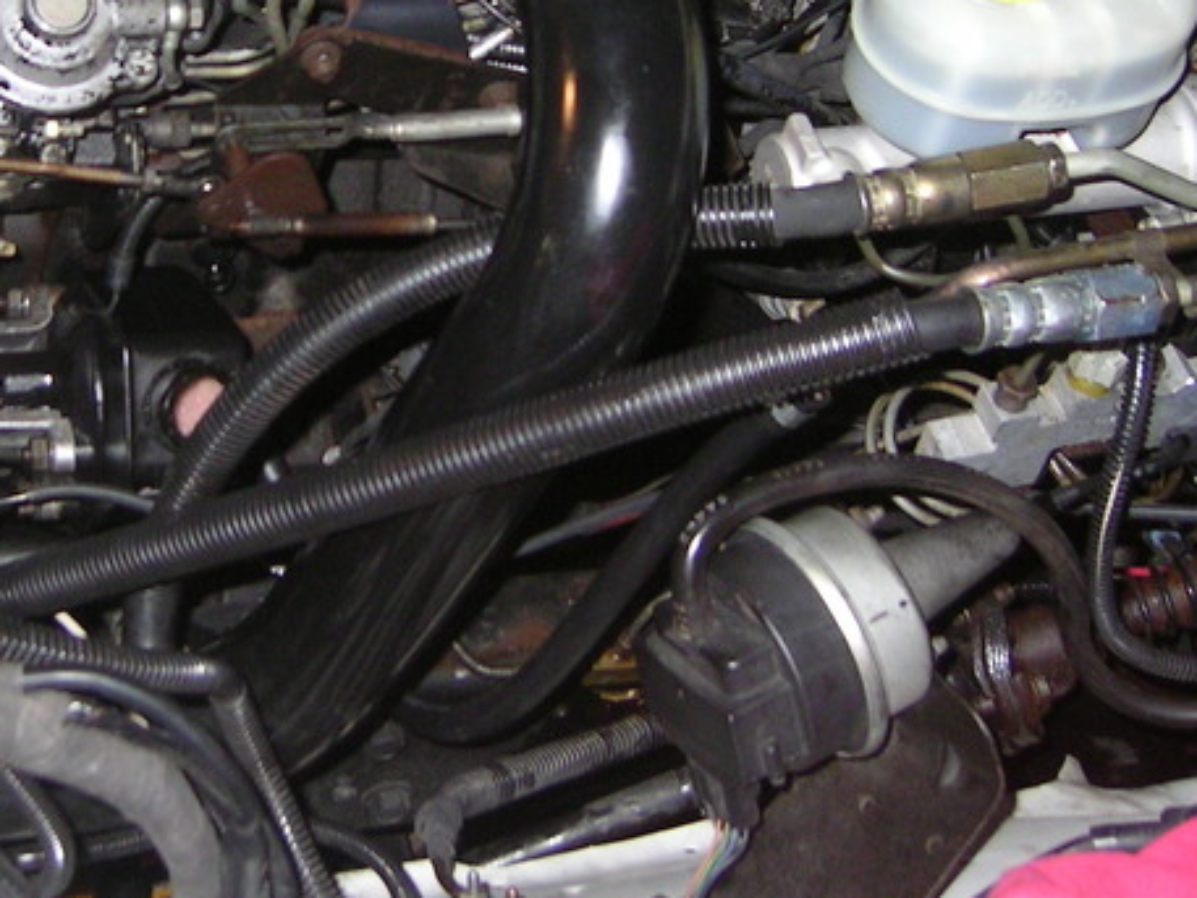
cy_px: 152
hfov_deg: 30.4
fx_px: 2179
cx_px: 359
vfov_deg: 22.9
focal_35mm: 63
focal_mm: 5.6
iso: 100
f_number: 2.8
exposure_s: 1/30
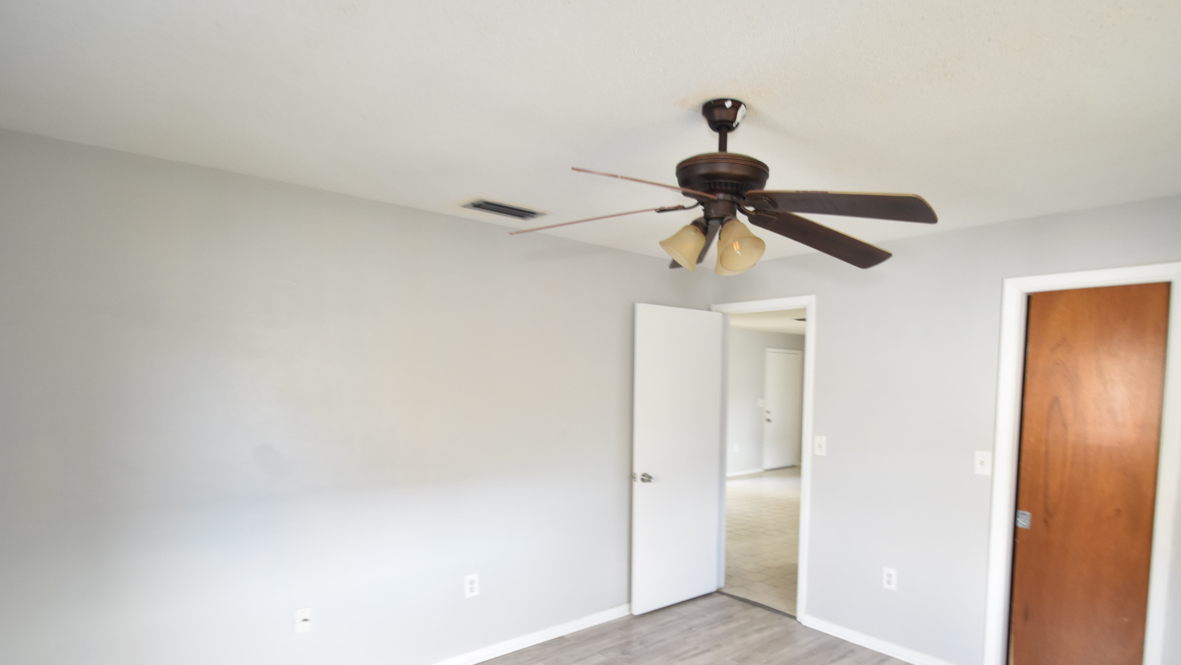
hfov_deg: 88.8
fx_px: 595
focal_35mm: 19
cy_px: 416
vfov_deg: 57.6
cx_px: 686
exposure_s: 1/10
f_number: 3.5
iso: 800
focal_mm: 10
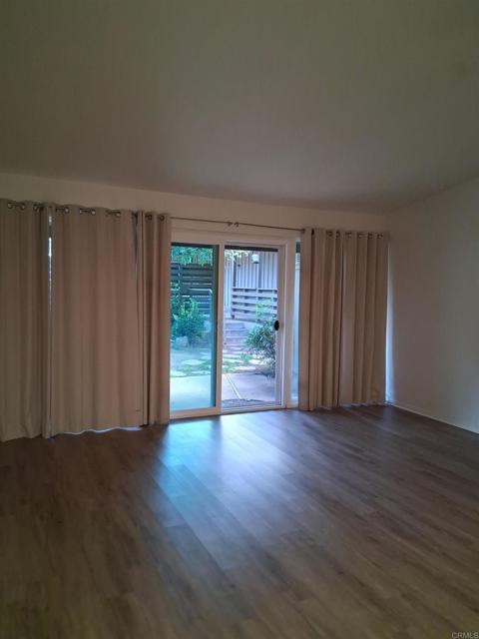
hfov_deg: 53.1
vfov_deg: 67.3
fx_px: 480
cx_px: 240
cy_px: 320
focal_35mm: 26
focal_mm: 3.98
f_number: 1.8
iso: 400
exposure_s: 1/60
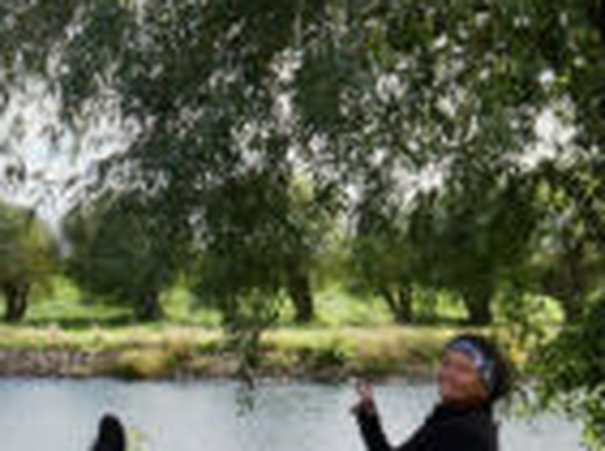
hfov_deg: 24.8
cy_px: 348
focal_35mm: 74
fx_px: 1290
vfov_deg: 19.6
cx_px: -39
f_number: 11
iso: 200
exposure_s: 1/160
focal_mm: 13
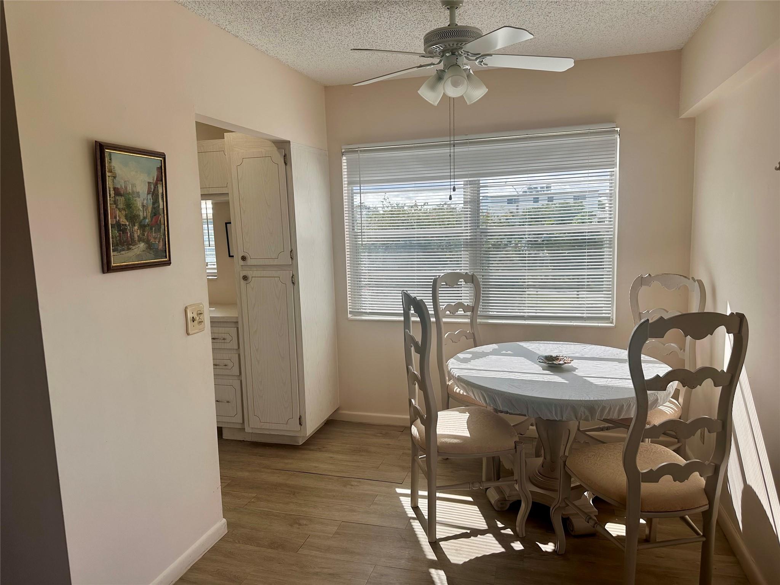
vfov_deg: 56.8
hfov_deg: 71.6
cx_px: 390
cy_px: 292
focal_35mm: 24
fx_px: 541
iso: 80
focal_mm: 6.86
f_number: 1.78
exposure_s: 1/1613
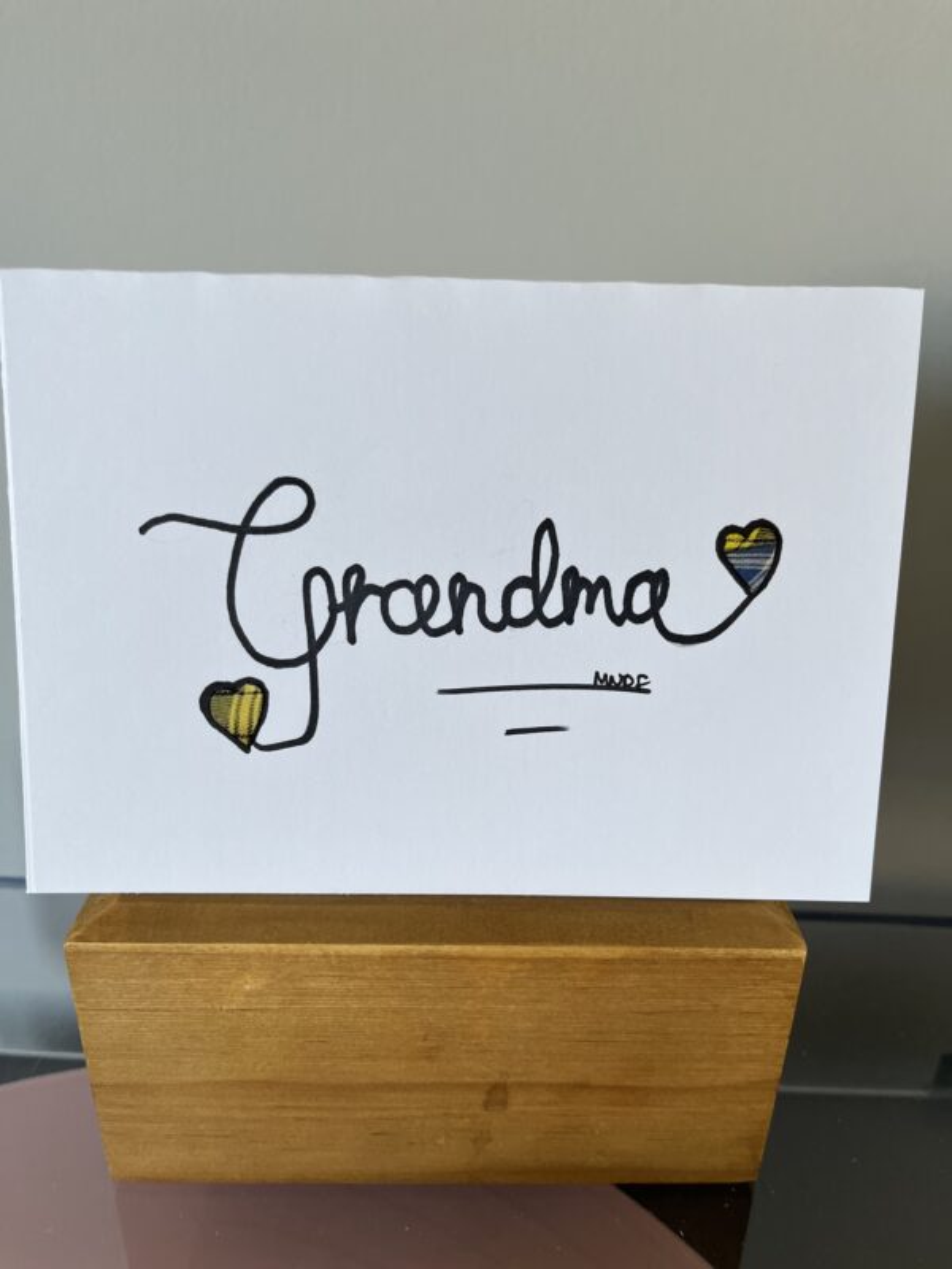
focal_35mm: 26
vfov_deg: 67.3
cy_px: 634
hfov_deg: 53.1
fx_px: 953
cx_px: 476
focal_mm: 5.1
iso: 125
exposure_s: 1/114
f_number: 1.6
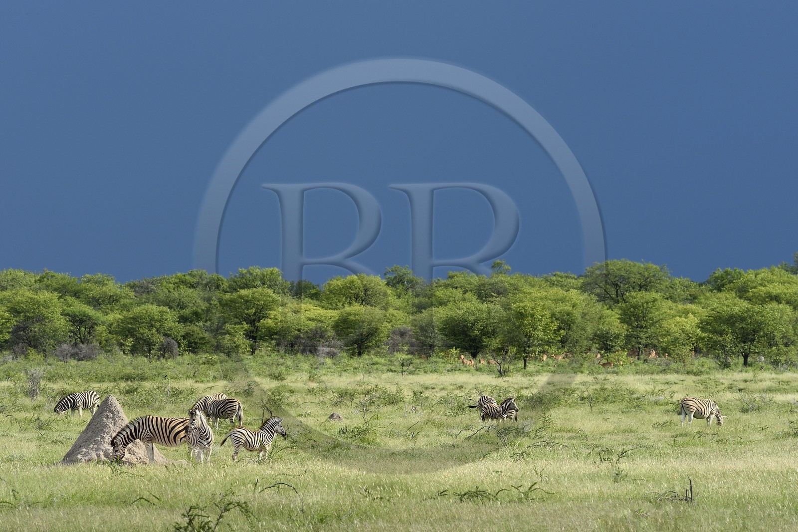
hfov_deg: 7.4
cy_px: 266
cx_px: 399
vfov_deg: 4.9
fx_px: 6205
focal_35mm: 280
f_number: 10
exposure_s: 1/500
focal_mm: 280
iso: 400
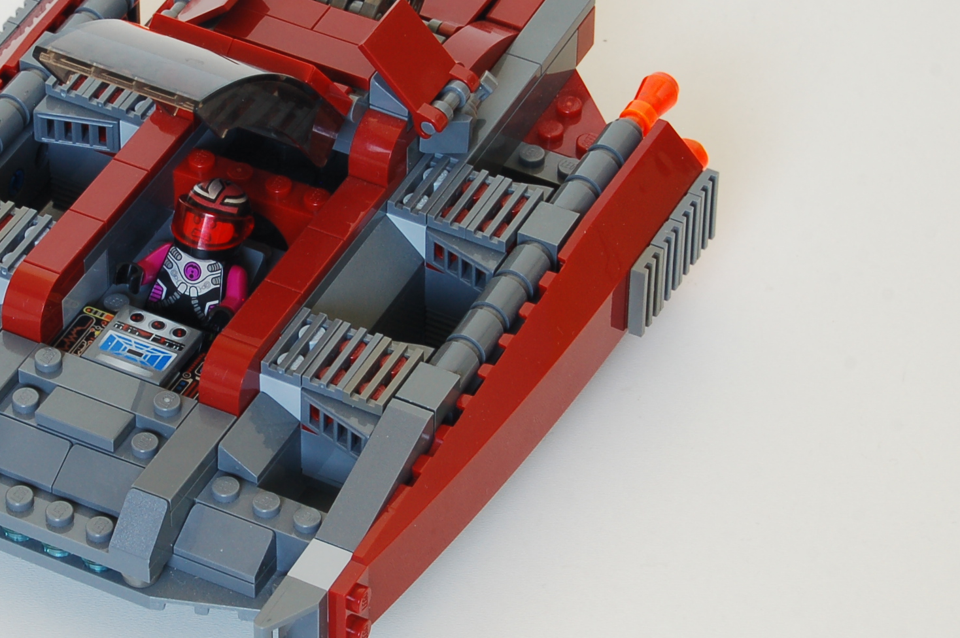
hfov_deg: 12.1
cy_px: 256
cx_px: 193
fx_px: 4503
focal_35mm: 169
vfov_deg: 8.1
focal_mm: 55
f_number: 14
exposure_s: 1/1.3
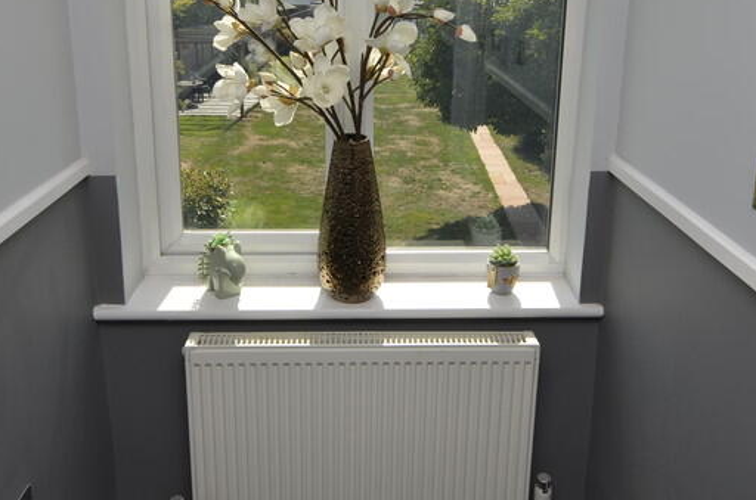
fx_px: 691
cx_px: 369
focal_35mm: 33
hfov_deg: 57.3
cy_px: 127
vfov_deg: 38.8
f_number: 7.1
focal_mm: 11
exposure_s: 1/200
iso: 100
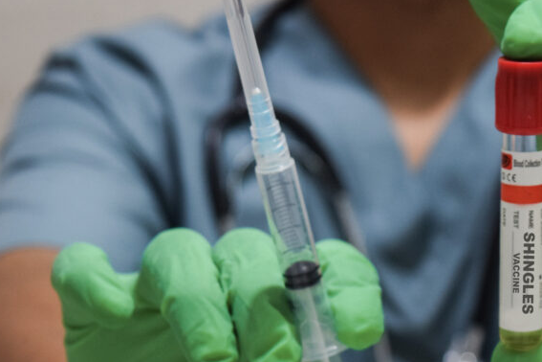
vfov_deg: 9.2
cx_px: 423
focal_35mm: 149
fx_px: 2242
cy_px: 225
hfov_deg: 13.7
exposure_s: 1/40
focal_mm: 55
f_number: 5.6
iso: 800
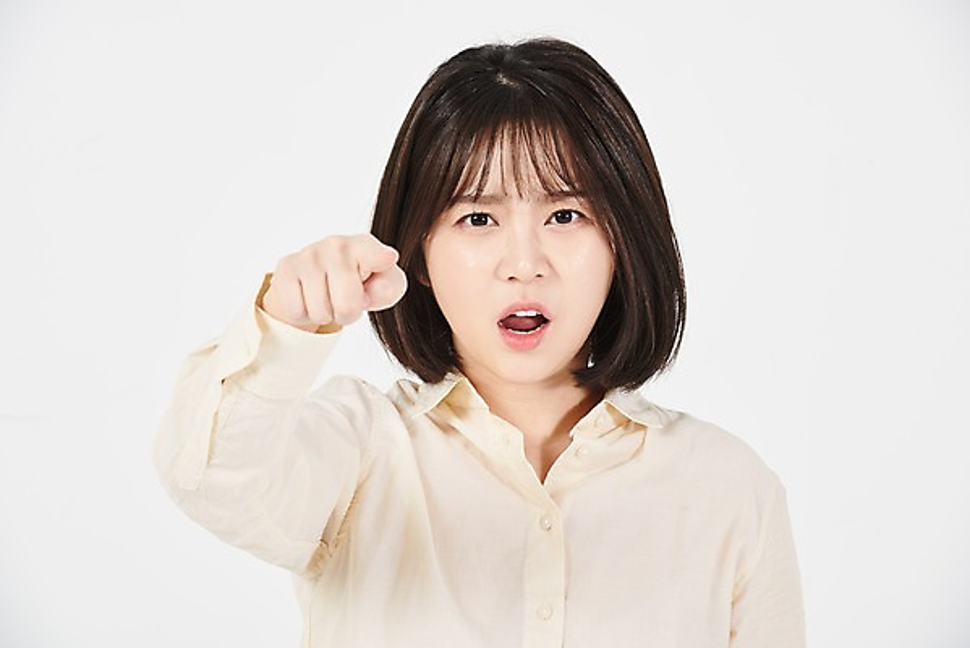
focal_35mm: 200
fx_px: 5391
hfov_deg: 10.3
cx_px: 485
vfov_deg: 6.9
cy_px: 324
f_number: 13
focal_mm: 200
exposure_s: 1/125
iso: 100
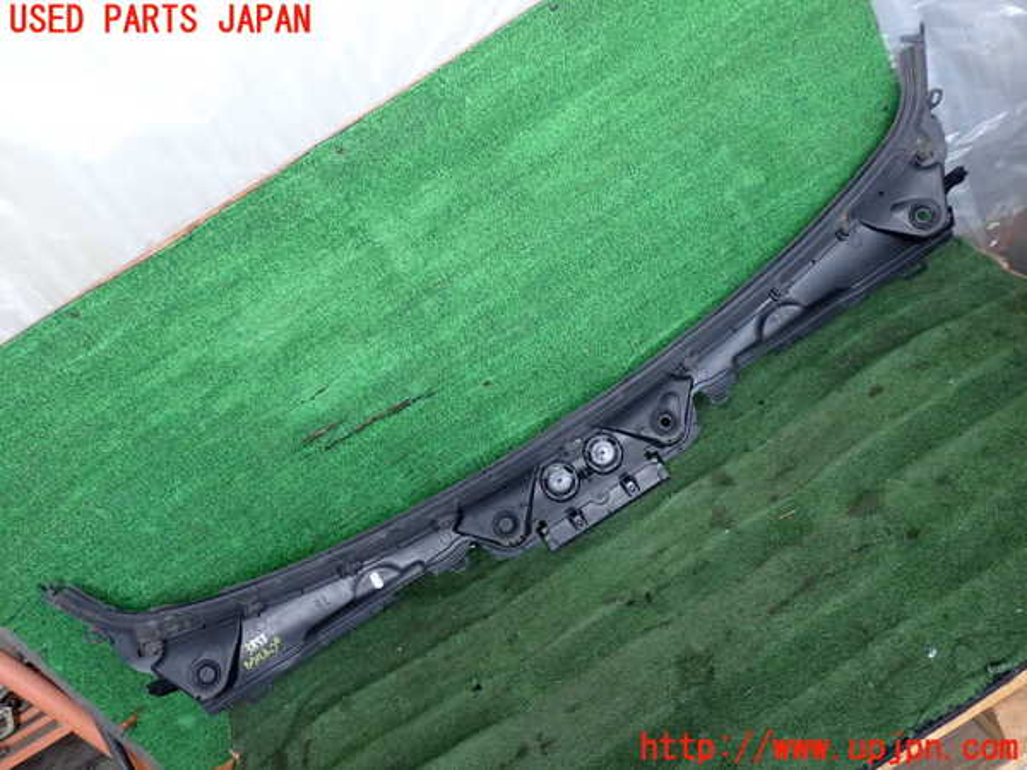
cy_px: 385
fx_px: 1068
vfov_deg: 39.7
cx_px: 514
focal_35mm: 36
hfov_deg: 51.4
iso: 640
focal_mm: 6.37
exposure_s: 1/125
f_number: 2.5
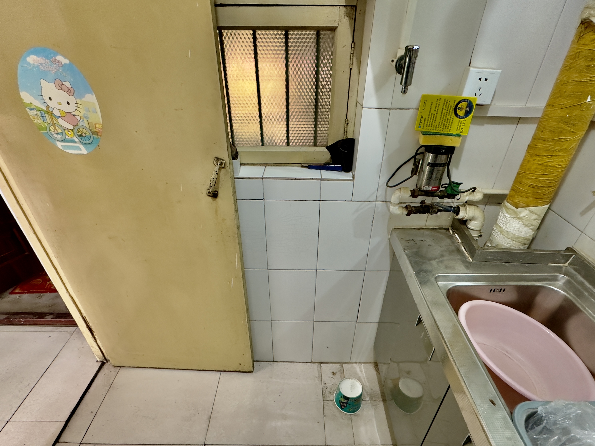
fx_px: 327
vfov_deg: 67.8
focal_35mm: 19
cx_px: 304
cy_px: 274
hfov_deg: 84.7
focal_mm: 2.22
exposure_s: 1/60
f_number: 2.2
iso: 640
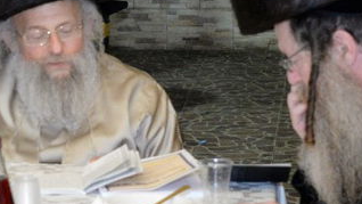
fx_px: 1949
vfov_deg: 6.0
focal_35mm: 203
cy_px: 14
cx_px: -48
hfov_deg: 10.5
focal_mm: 44
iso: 2500
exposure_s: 1/60
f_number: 5.6
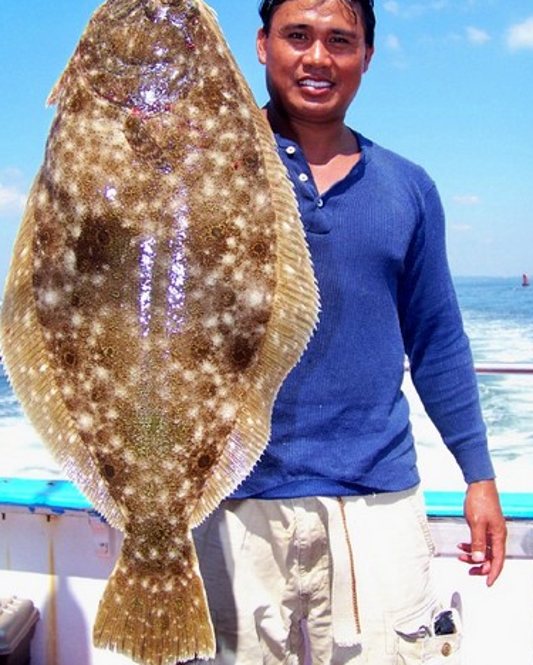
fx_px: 788
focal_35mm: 40
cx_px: 267
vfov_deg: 45.7
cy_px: 306
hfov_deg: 37.4
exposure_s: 1/500
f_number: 2.8
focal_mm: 5.85
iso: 64
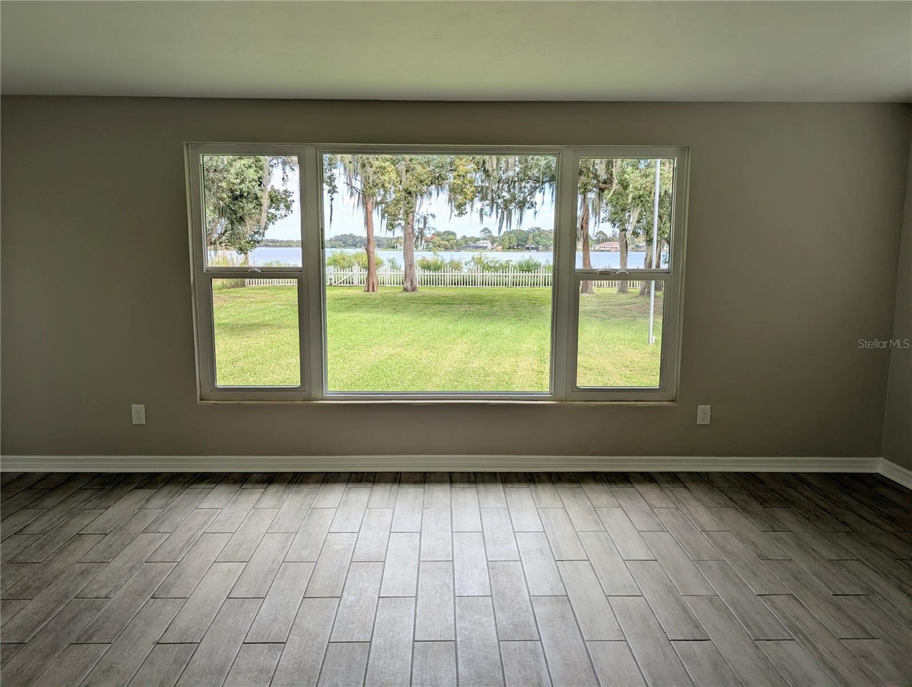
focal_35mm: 24
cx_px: 456
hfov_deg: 71.5
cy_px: 344
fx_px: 633
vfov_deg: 56.9
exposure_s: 1/329
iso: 24
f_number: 1.68
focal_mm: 6.9
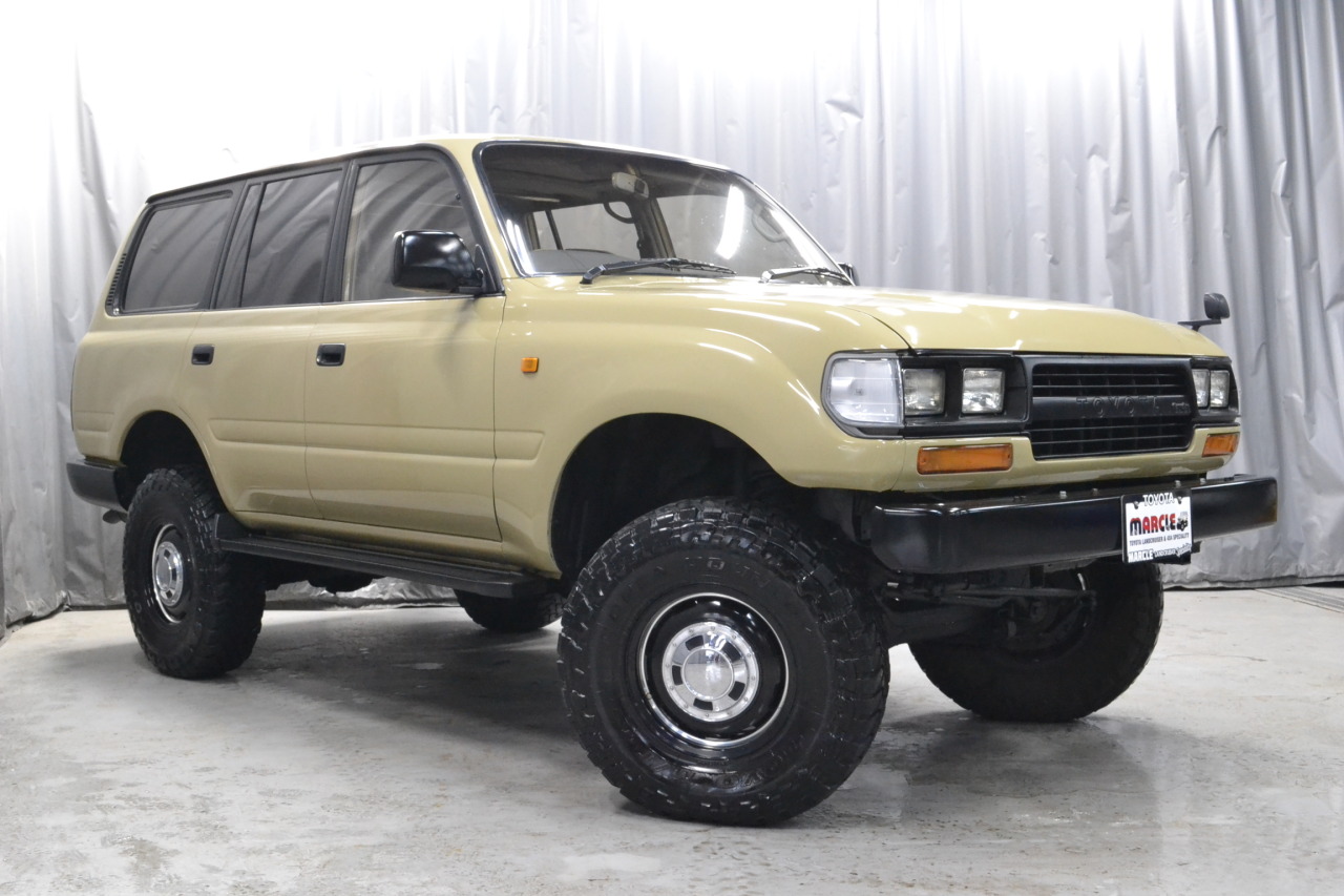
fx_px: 1456
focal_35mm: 39
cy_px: 448
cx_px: 672
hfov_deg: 49.6
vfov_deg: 34.2
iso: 3200
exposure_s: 1/10
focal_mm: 26
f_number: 11
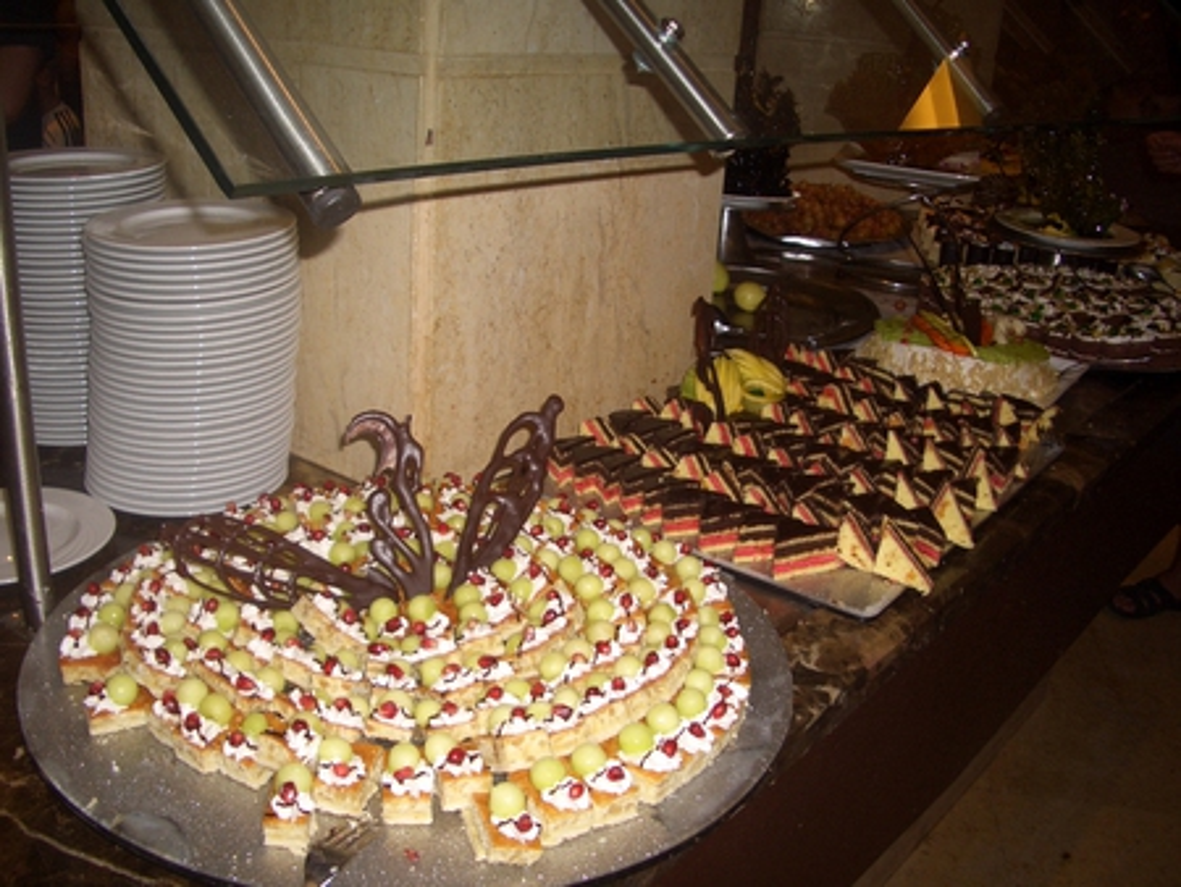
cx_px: 590
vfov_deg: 40.7
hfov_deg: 52.6
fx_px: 1195
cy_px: 444
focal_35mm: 35
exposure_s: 1/60
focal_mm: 5.8
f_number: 2.6
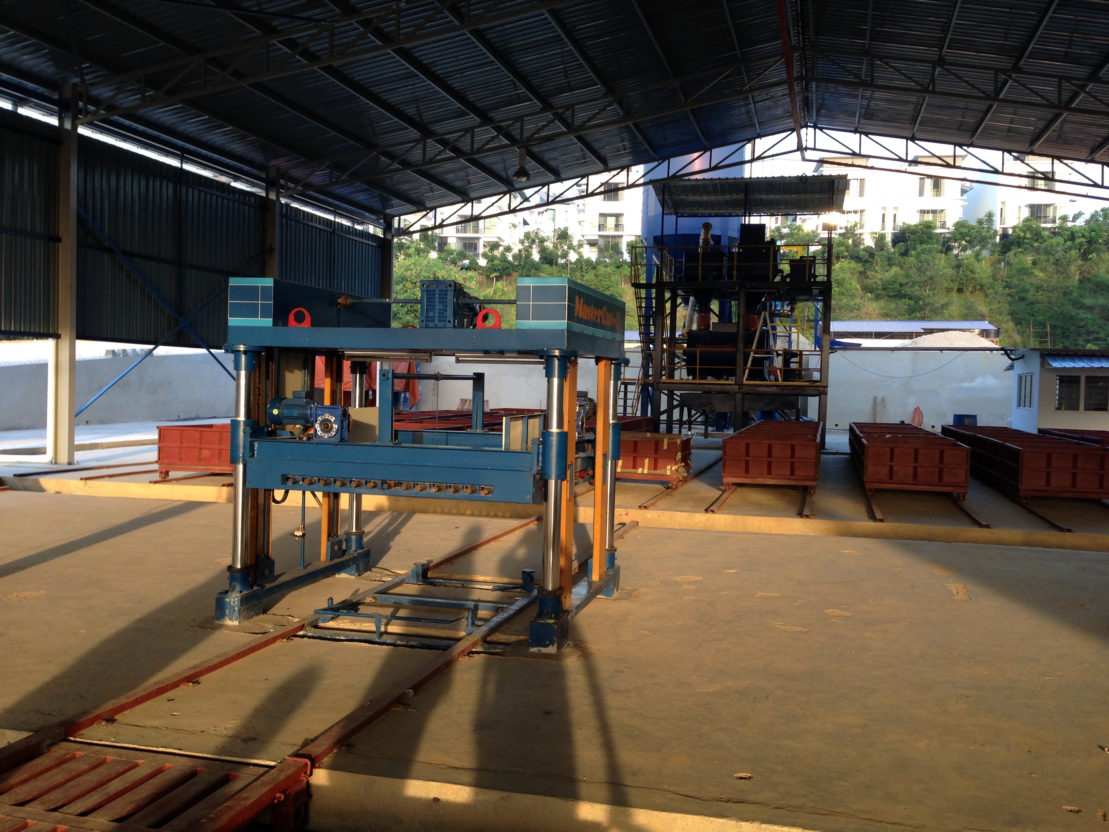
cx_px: 554
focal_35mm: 33
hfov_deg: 55.4
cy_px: 416
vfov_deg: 42.9
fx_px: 1057
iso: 80
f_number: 2.4
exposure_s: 1/120
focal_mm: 4.12
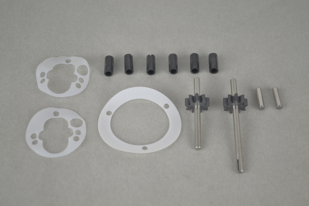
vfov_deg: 16.6
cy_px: 103
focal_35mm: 82
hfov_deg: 24.6
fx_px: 708
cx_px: 154
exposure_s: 1/125
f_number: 5.6
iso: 800
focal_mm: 55
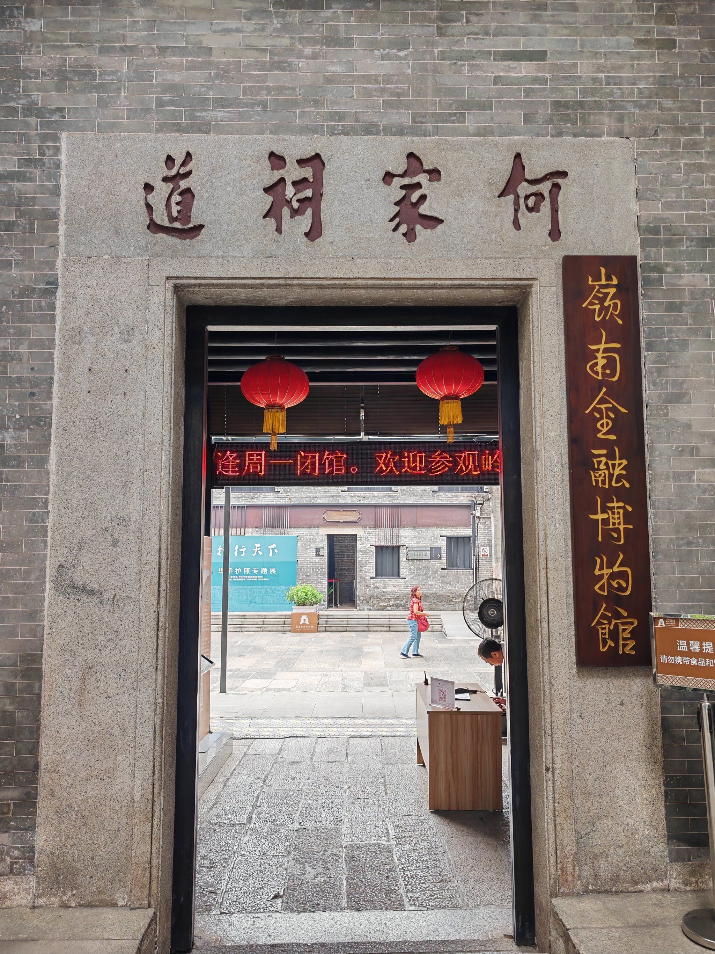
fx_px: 799
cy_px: 477
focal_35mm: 29
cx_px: 358
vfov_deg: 61.7
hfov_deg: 48.2
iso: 200
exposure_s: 1/100
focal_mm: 6.12
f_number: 1.9
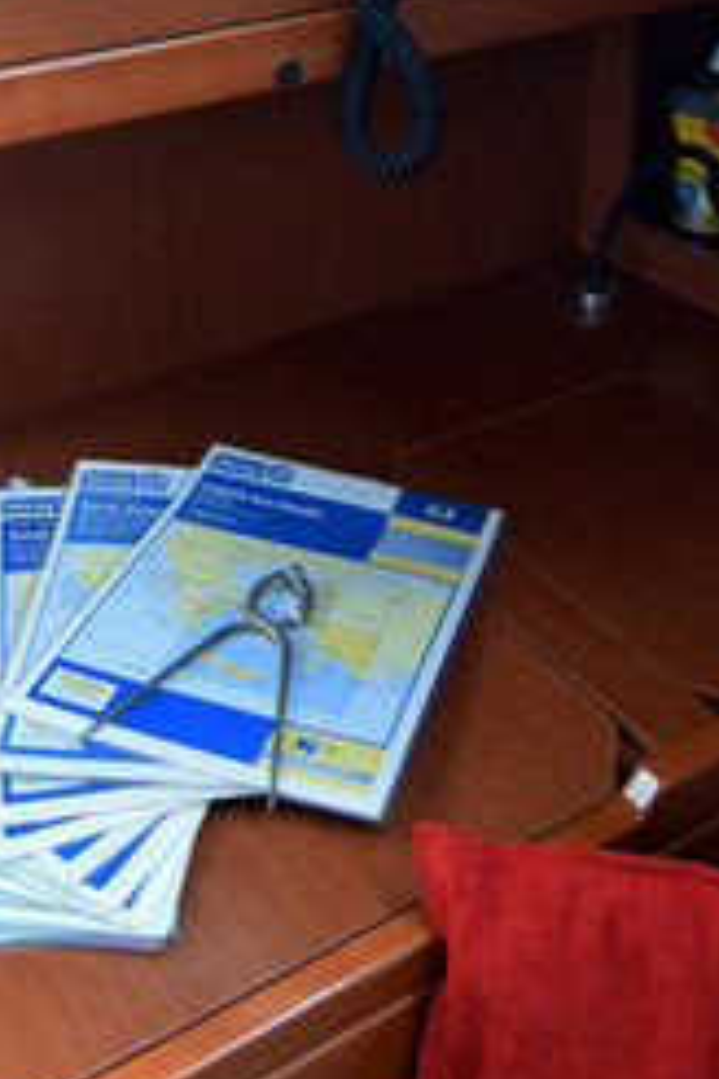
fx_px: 1476
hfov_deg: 27.3
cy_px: 222
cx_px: 298
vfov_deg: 38.7
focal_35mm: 49
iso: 1600
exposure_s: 1/80
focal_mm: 13
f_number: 4.5
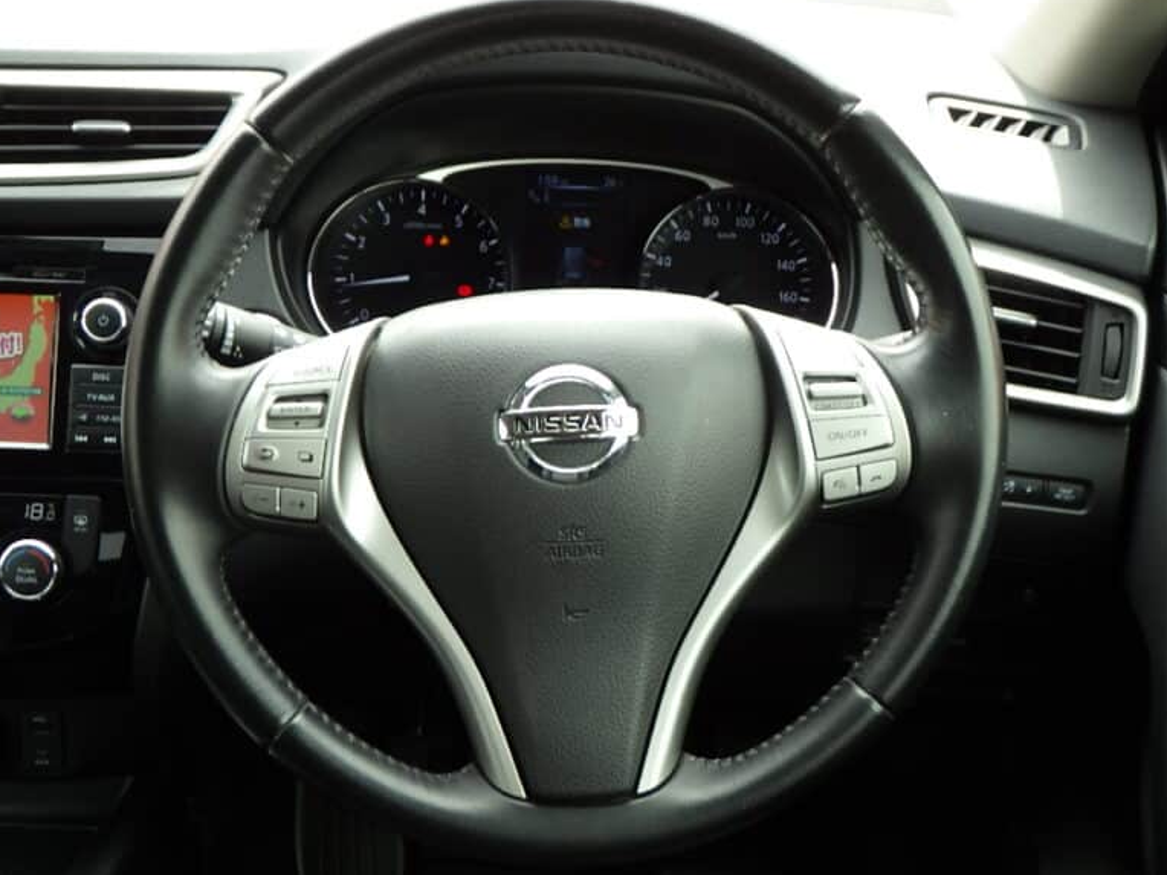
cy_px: 437
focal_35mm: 44
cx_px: 562
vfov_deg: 32.9
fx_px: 1483
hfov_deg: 42.9
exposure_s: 1/80
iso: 125
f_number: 4.2
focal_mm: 7.5
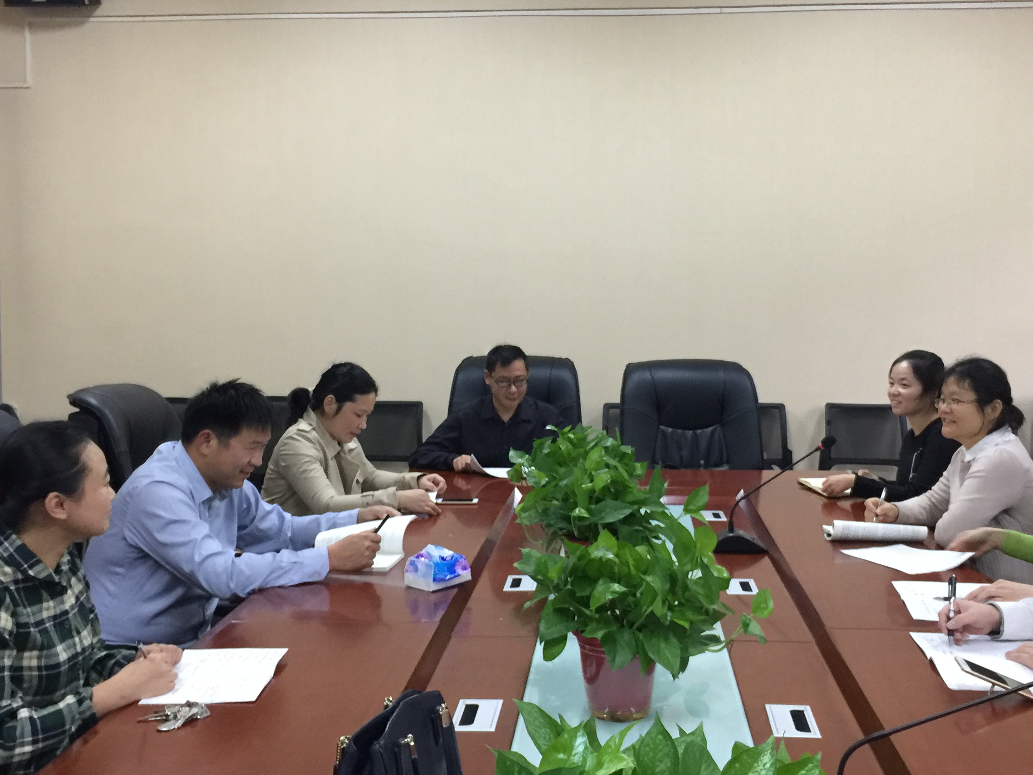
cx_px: 557
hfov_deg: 44.8
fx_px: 1253
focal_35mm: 42
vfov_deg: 34.3
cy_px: 364
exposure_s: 1/17
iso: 125
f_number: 2.2
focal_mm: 4.15
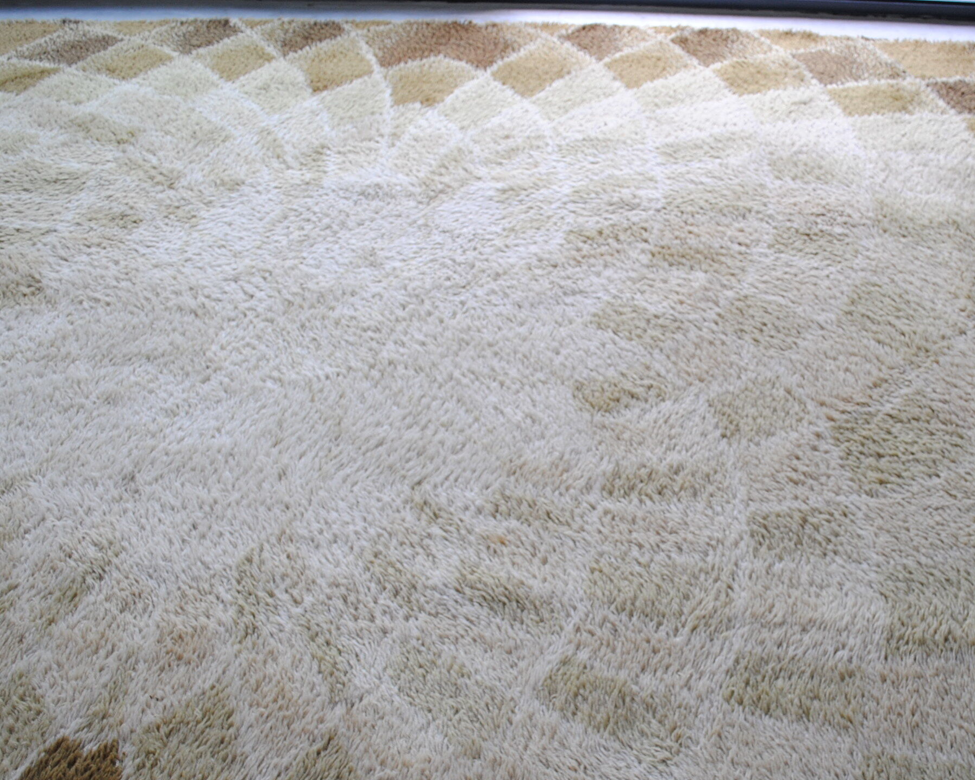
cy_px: 498
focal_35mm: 41
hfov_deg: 44.2
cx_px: 639
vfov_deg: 36.2
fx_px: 1183
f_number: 4
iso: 200
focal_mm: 18
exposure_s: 1/60
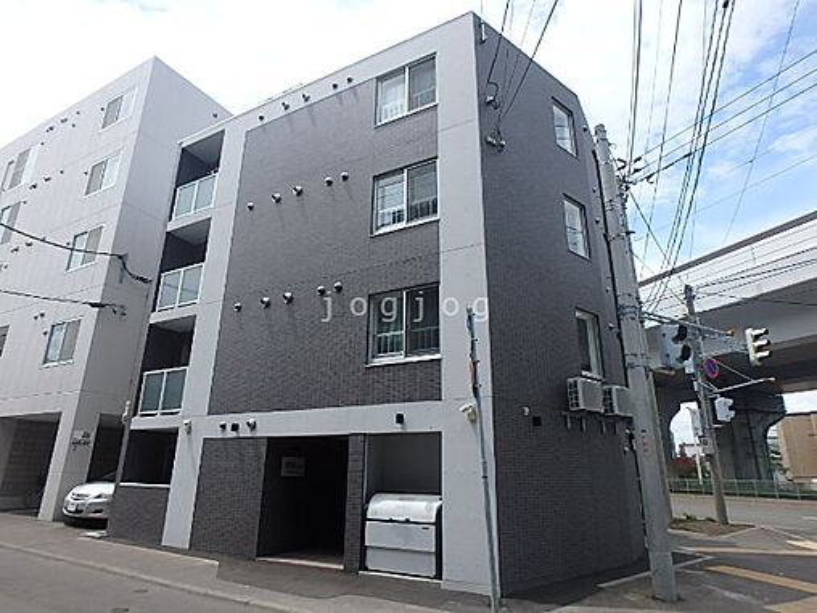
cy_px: 306
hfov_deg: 79.0
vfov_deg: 63.4
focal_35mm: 21
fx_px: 496
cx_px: 408
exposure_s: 1/800
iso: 125
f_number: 3.5
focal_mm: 3.7
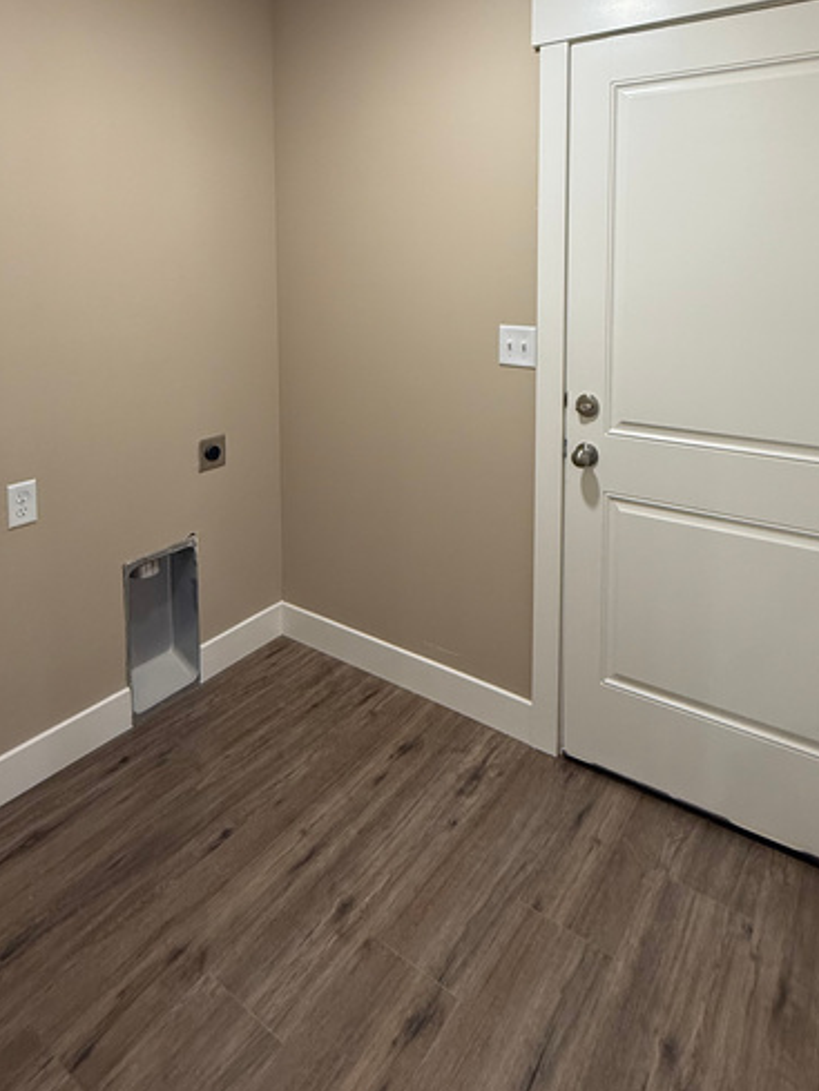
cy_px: 317
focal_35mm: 22
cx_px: 422
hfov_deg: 61.1
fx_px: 694
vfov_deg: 72.7
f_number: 2.2
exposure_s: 1/60
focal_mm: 2.22
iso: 160
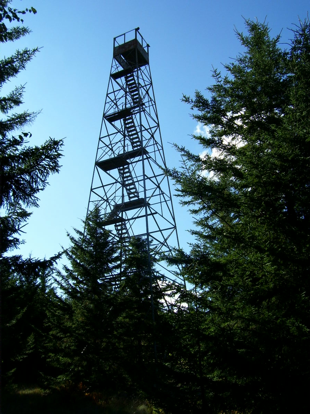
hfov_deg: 41.8
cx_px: 155
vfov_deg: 54.0
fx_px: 406
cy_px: 207
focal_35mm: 34
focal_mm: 5.6
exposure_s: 1/500
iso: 80
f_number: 4.8
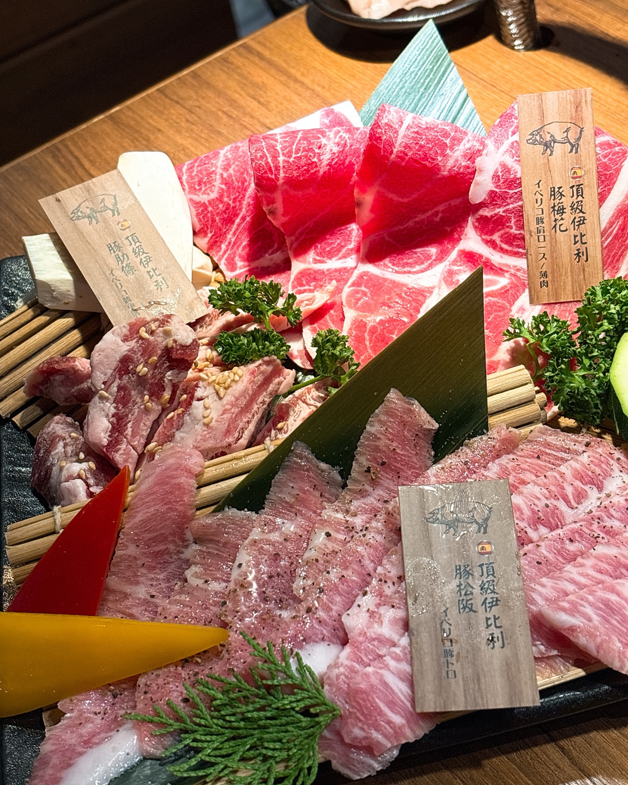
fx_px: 1278
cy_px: 419
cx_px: 317
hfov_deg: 27.6
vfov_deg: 34.1
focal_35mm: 55
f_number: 1.6
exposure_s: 1/60
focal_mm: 5.96
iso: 40
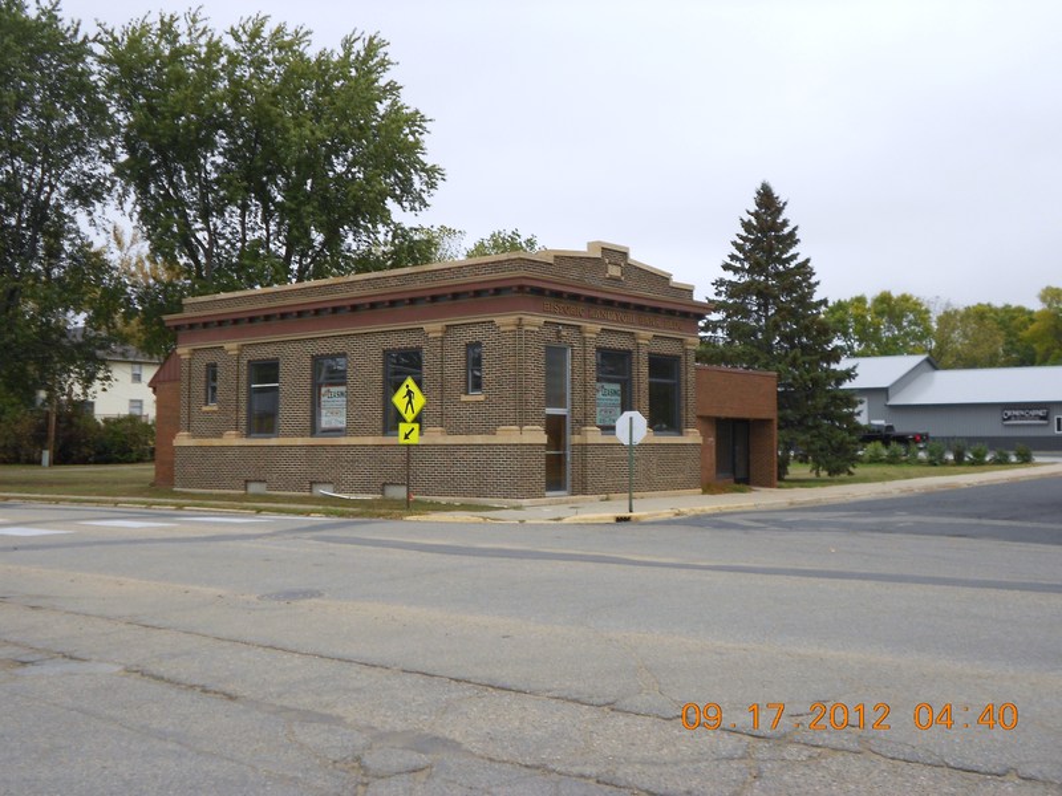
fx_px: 1135
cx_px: 531
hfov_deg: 50.1
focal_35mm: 37
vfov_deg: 38.7
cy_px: 398
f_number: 3.9
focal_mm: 6.7
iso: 80
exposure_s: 1/160
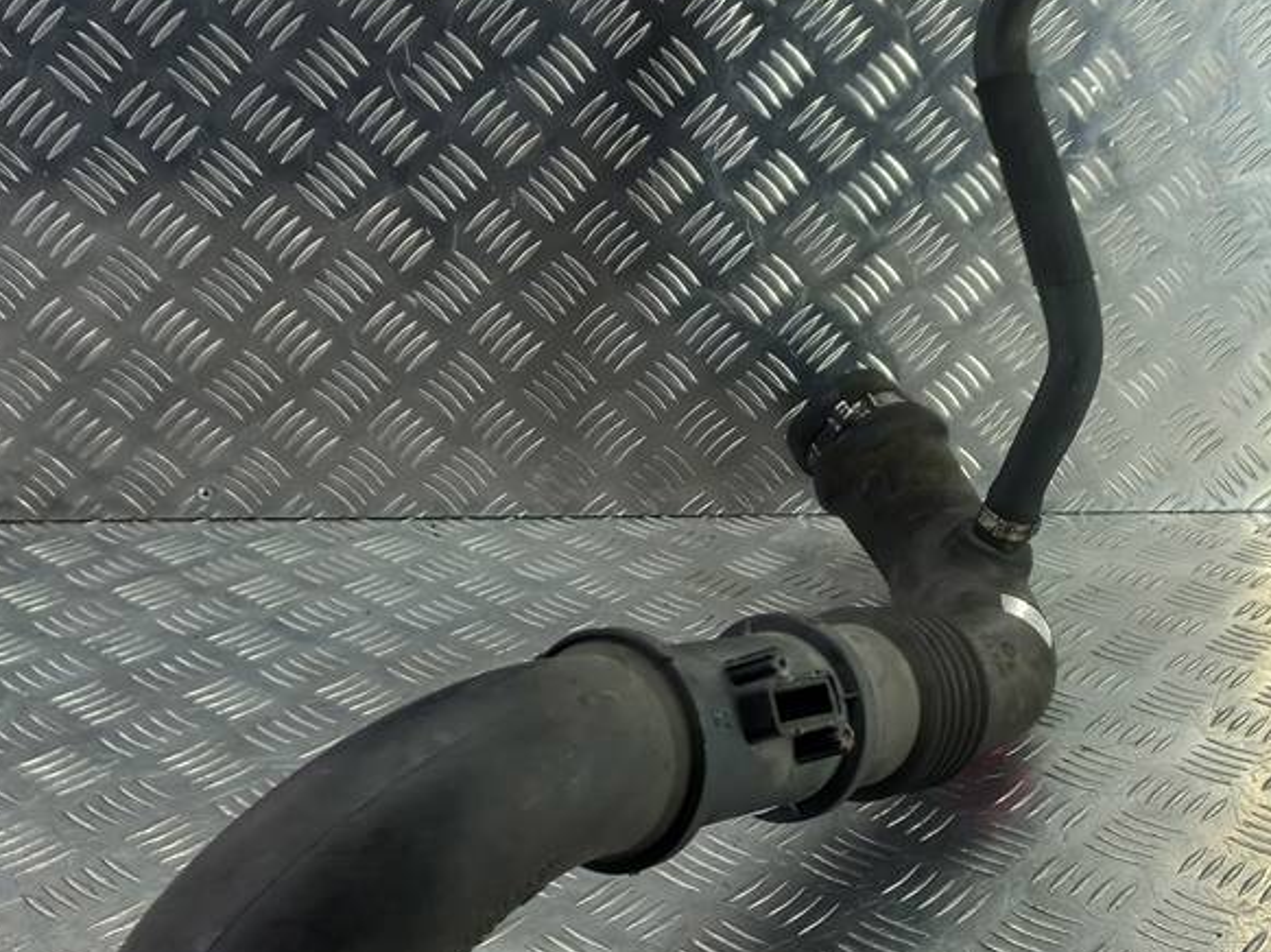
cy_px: 566
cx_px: 716
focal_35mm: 44
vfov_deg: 32.8
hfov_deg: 42.9
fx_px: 1615
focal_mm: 4.6
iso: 50
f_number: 1.8
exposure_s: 1/50
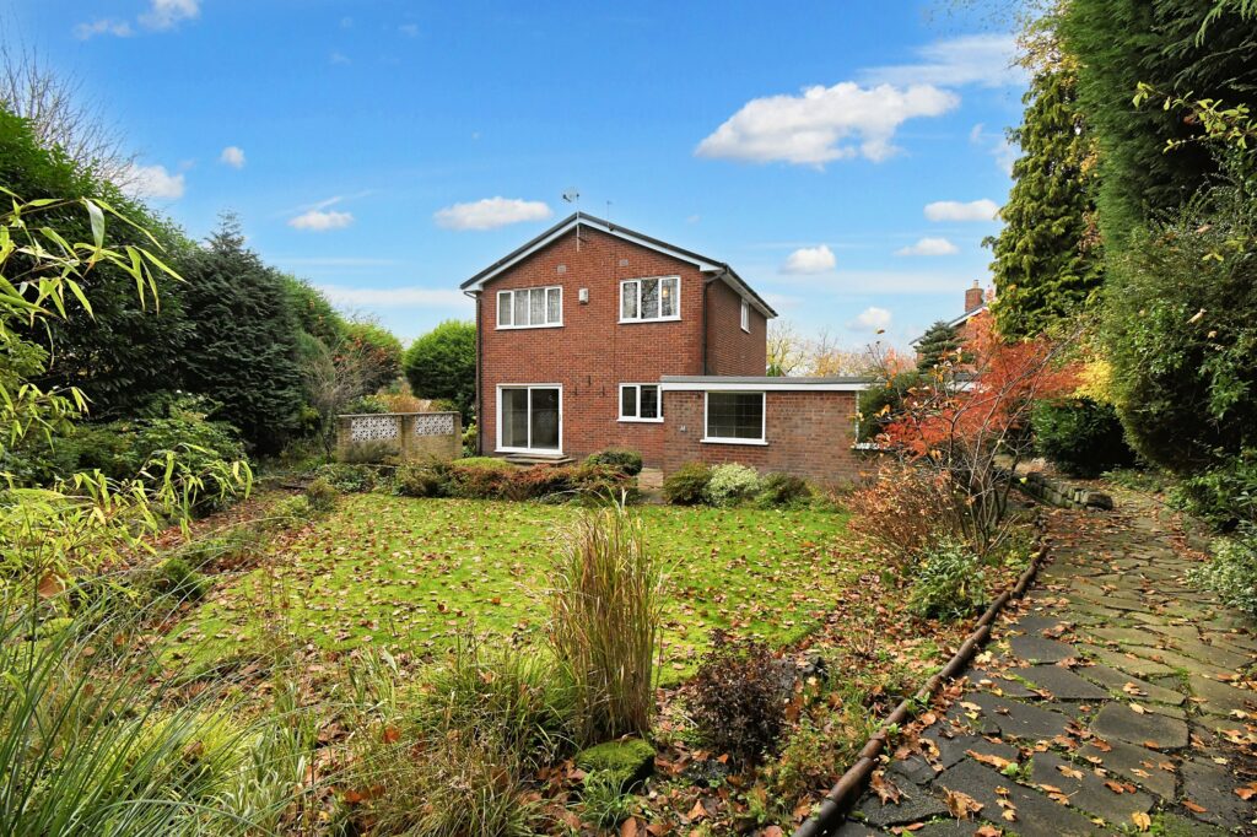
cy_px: 418
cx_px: 628
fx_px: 524
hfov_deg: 100.4
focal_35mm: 15
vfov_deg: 77.3
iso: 1600
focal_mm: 10
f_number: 10
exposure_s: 1/400
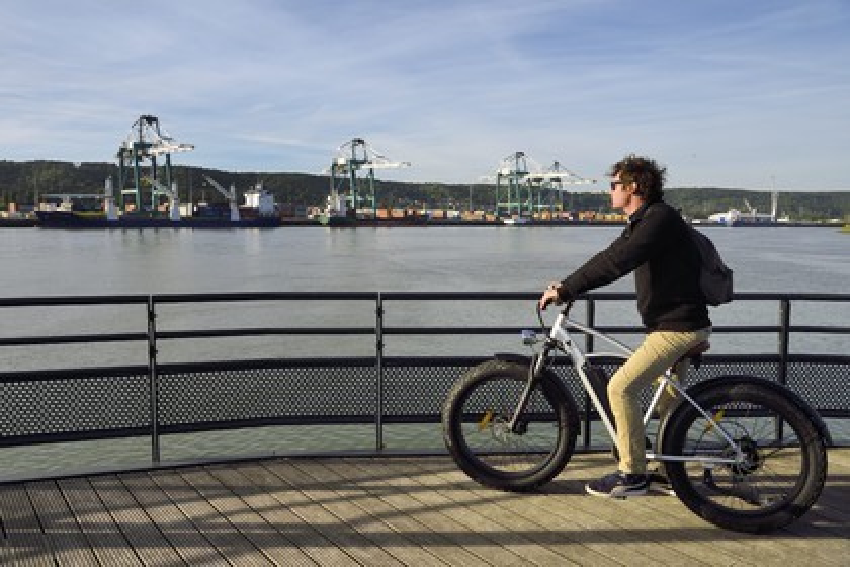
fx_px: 685
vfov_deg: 45.0
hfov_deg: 63.7
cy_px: 284
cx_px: 425
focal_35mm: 29
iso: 200
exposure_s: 1/200
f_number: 13
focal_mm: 29
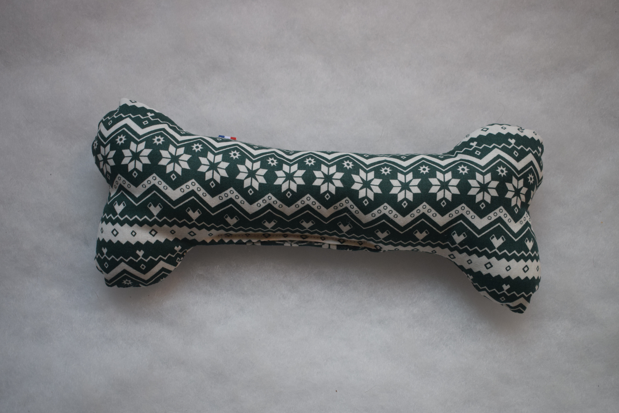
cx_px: 312
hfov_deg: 44.9
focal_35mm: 44
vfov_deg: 30.8
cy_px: 218
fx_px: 749
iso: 800
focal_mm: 27
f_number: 4.2
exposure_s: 1/125
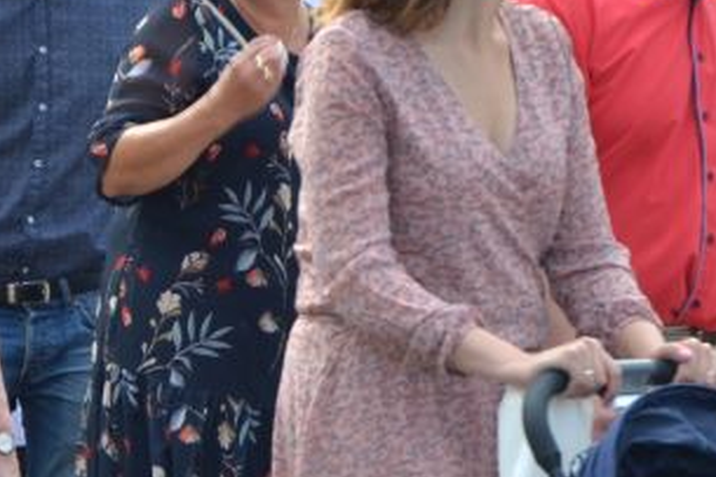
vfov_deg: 3.1
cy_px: 308
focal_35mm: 443
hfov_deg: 4.7
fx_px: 8805
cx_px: 575
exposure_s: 1/125
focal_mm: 75
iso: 100
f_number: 5.6
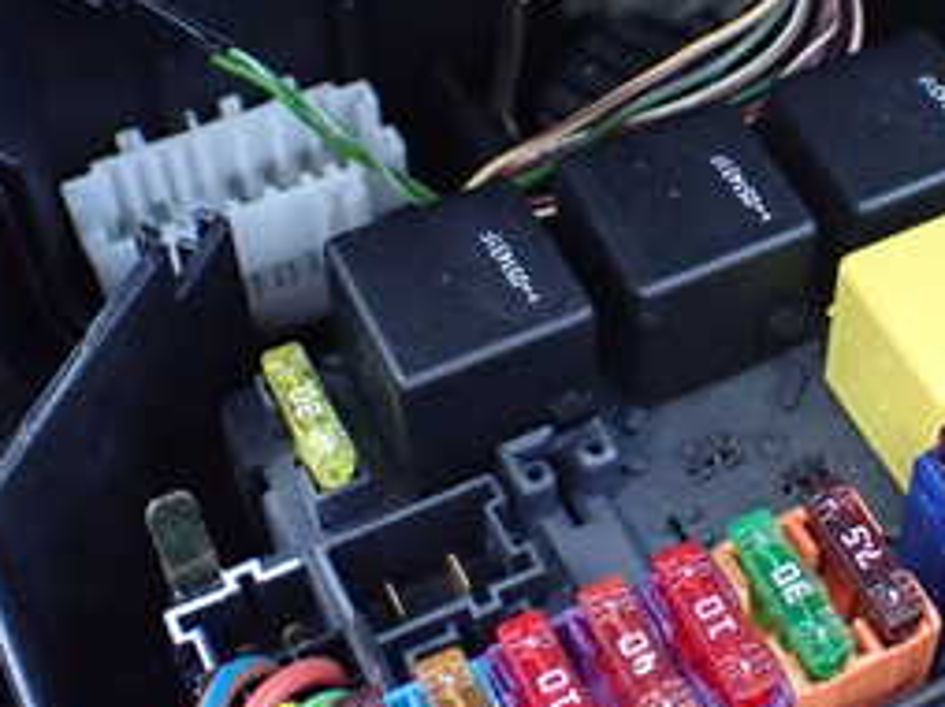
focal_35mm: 71
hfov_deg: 26.5
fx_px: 1936
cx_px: 845
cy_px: 231
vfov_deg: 20.6
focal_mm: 5.4
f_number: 2.3
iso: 800
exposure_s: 1/125
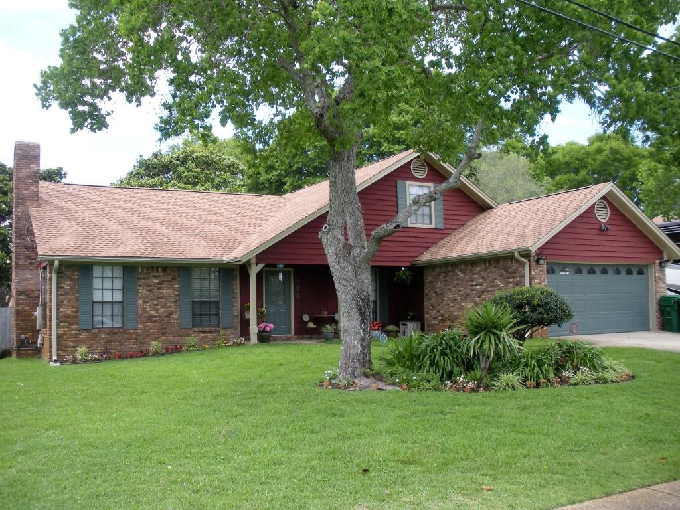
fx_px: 707
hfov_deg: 51.4
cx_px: 340
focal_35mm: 36
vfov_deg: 39.7
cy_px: 255
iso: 64
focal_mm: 6.3
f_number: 3.5
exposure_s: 1/203
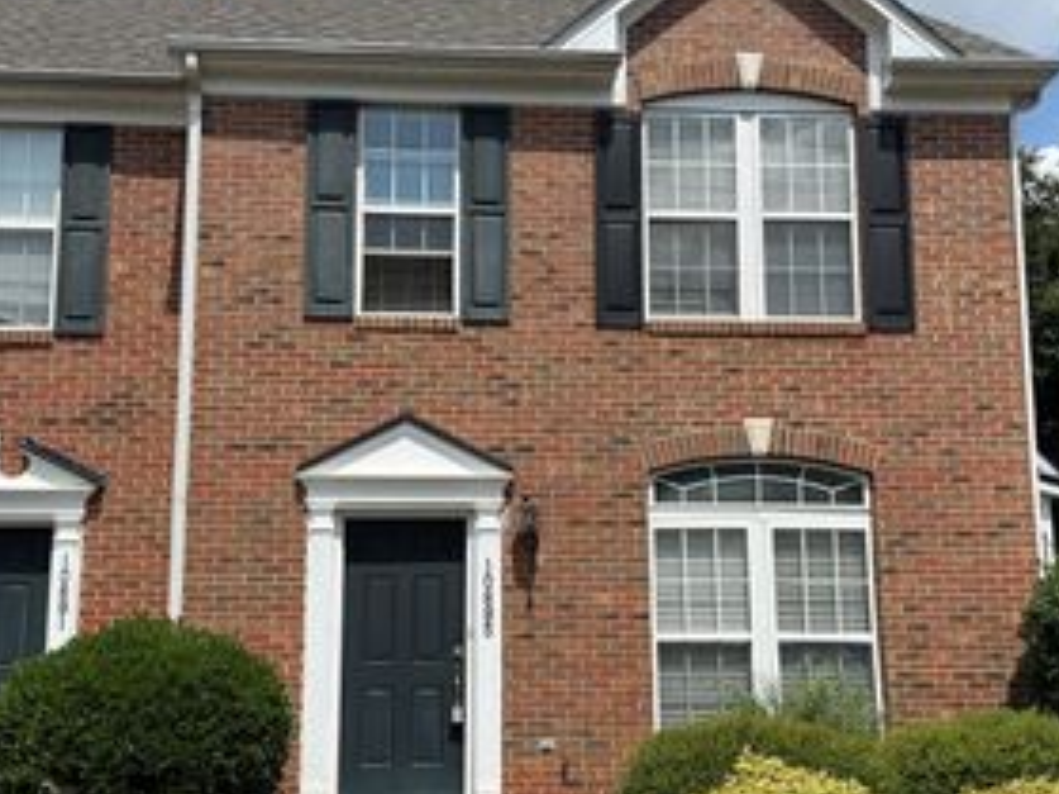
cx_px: 512
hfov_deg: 43.9
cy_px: 420
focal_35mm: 43
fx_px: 1315
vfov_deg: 33.6
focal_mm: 6.76
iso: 80
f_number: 1.78
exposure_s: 1/6173
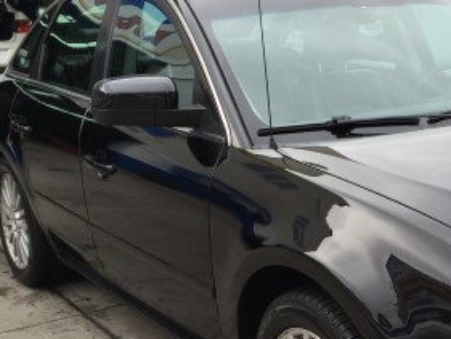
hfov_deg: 28.0
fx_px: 860
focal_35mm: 66
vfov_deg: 22.1
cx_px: 429
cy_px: 255
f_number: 2.2
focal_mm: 4.15
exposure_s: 1/549
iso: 32
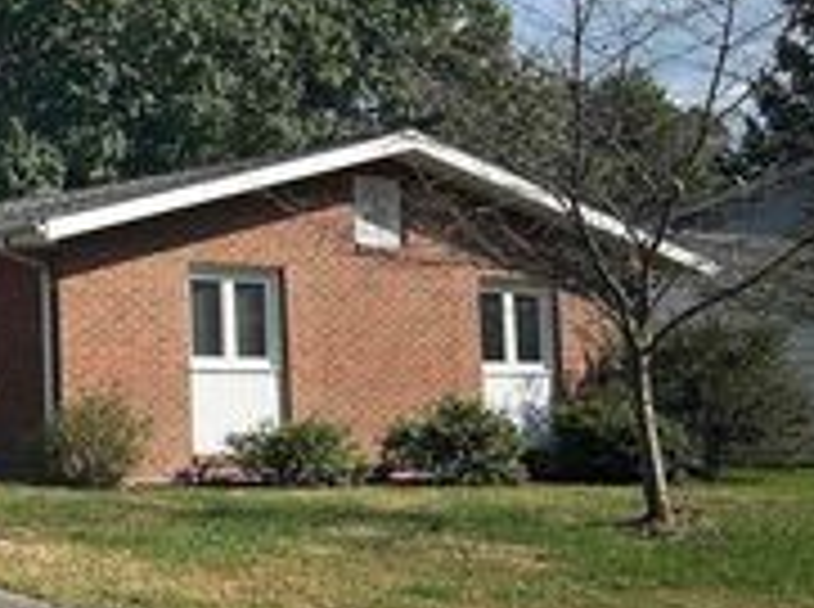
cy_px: 133
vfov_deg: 20.2
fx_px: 1690
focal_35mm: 72
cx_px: -162
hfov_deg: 24.5
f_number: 1.5
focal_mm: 5.7
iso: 50
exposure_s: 1/3571
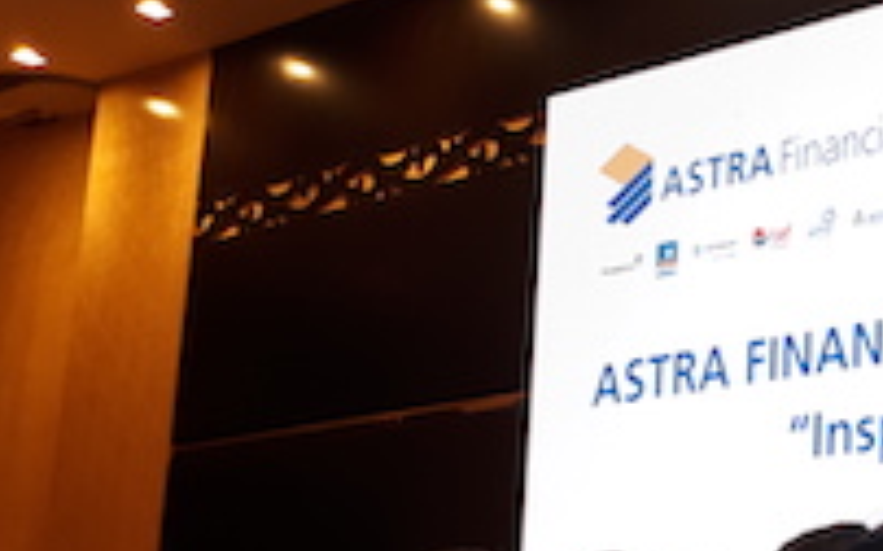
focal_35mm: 71
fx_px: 1708
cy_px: 453
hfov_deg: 26.9
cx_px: 949
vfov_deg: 18.1
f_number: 1.9
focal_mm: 3.6
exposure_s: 1/33
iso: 50
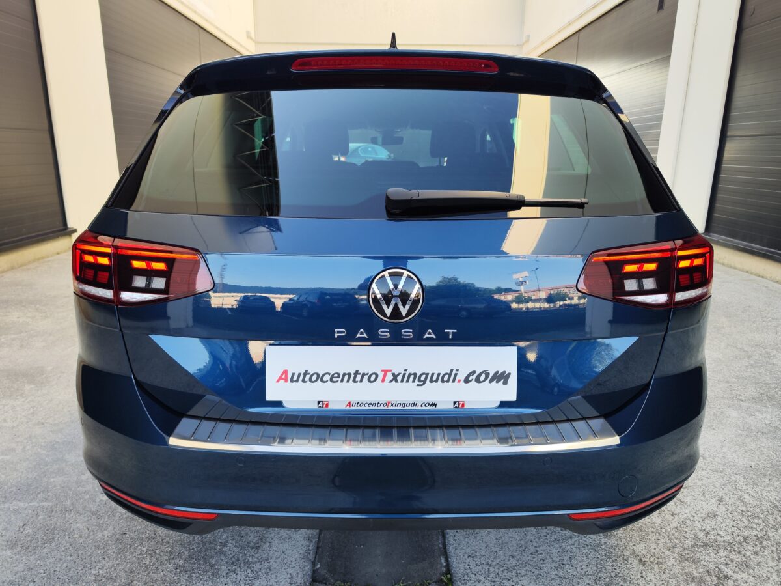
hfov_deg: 73.9
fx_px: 519
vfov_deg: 58.9
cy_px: 293
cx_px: 390
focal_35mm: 23
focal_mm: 7.01
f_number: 1.69
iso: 50
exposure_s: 1/101
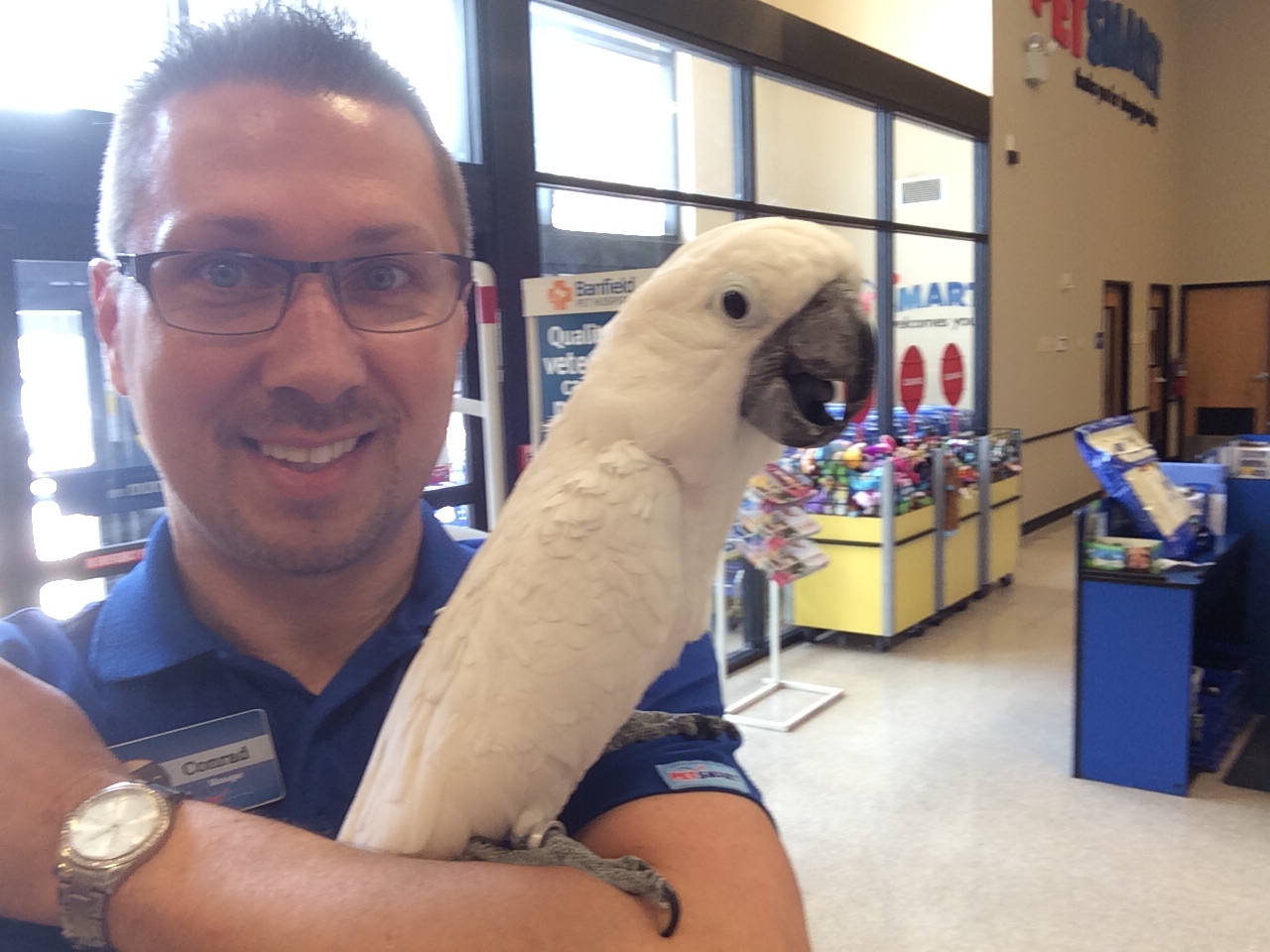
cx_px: 635
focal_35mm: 33
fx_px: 1211
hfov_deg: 55.4
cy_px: 476
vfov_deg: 42.9
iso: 50
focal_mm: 2.15
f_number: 2.4
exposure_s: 1/30
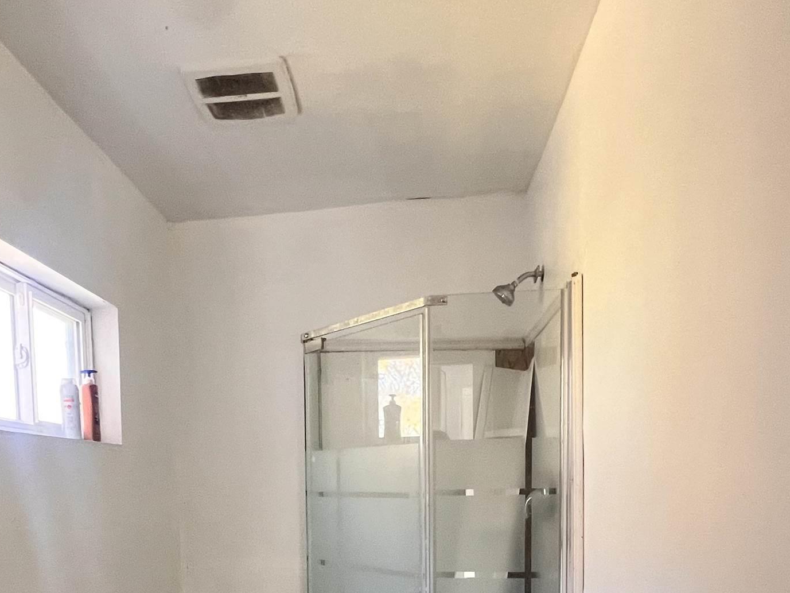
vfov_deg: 43.8
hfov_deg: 61.3
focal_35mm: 29
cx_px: 332
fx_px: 662
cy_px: 540
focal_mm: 1.57
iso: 250
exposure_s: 1/66
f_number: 1.8
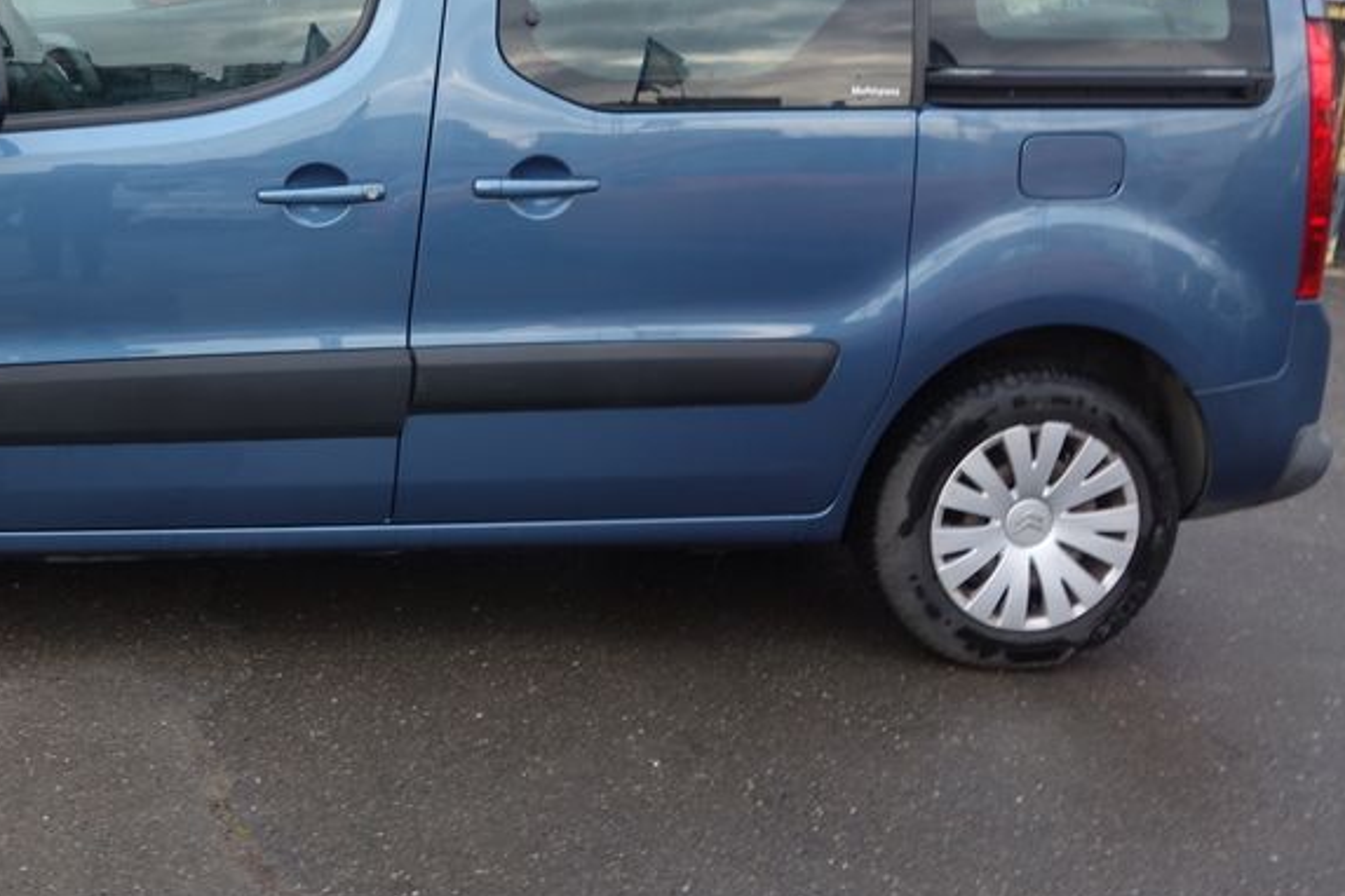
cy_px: 226
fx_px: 1868
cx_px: 263
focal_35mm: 50
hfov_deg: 38.1
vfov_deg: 26.7
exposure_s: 1/30
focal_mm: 10.4
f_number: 4
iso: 125
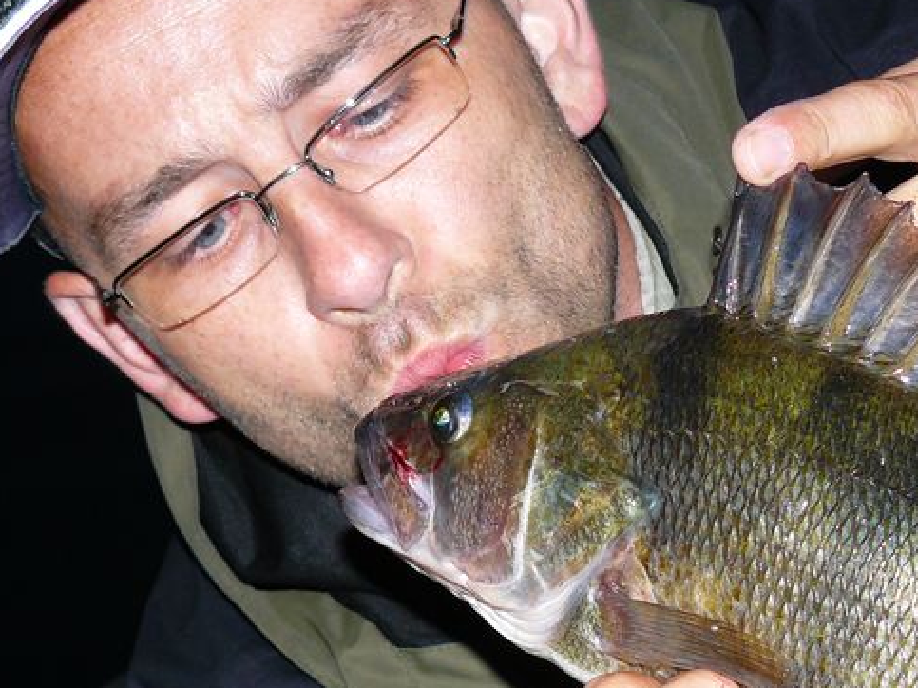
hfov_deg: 18.5
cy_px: 481
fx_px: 2810
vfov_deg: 13.9
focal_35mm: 106
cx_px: 620
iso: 100
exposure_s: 1/30
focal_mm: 10.7
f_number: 3.2
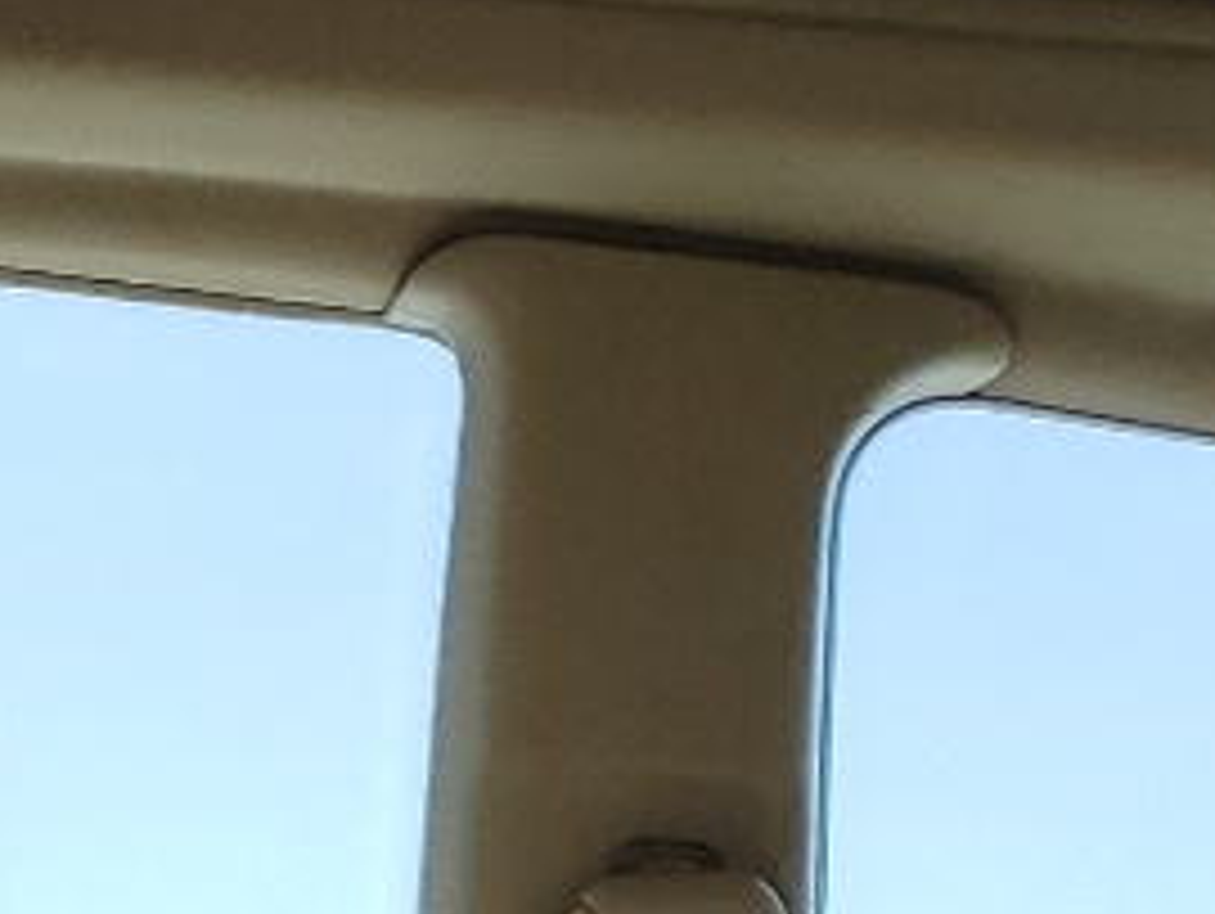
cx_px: -1310
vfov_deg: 8.7
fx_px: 5410
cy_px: 2251
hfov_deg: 11.4
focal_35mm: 154
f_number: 1.5
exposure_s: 1/2000
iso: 50
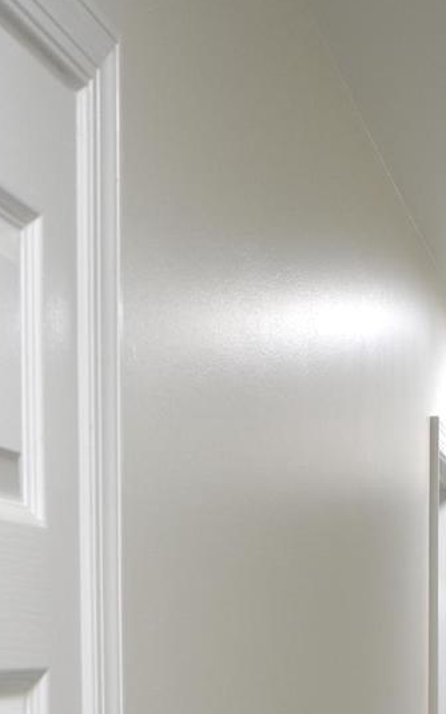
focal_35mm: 79
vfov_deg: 23.9
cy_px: 846
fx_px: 1538
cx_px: 330
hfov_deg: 16.4
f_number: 5
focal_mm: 18
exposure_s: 1/100
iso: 400
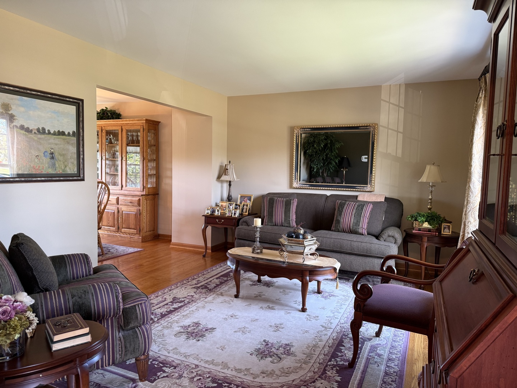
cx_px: 258
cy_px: 194
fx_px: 358
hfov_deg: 71.6
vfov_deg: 56.8
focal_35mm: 24
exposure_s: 1/60
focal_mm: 6.76
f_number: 1.78
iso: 250
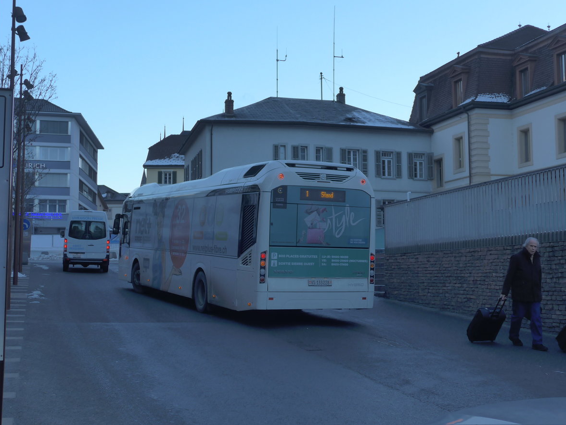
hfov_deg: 38.2
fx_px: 818
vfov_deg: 29.1
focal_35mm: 50
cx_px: 284
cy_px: 209
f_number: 3.2
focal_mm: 10.1
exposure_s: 1/320
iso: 160
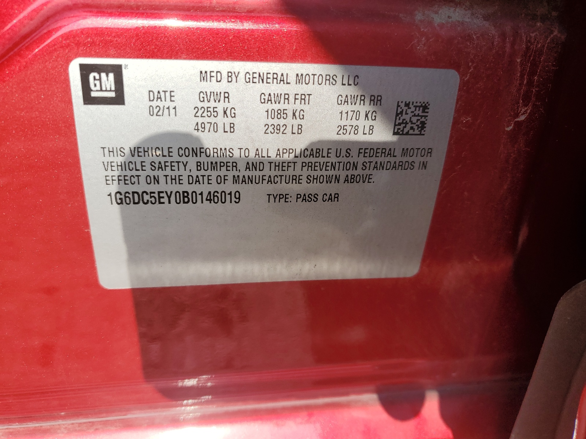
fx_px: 440
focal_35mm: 26
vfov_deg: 53.1
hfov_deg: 67.3
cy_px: 220
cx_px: 293
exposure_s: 1/1250
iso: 50
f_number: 1.5
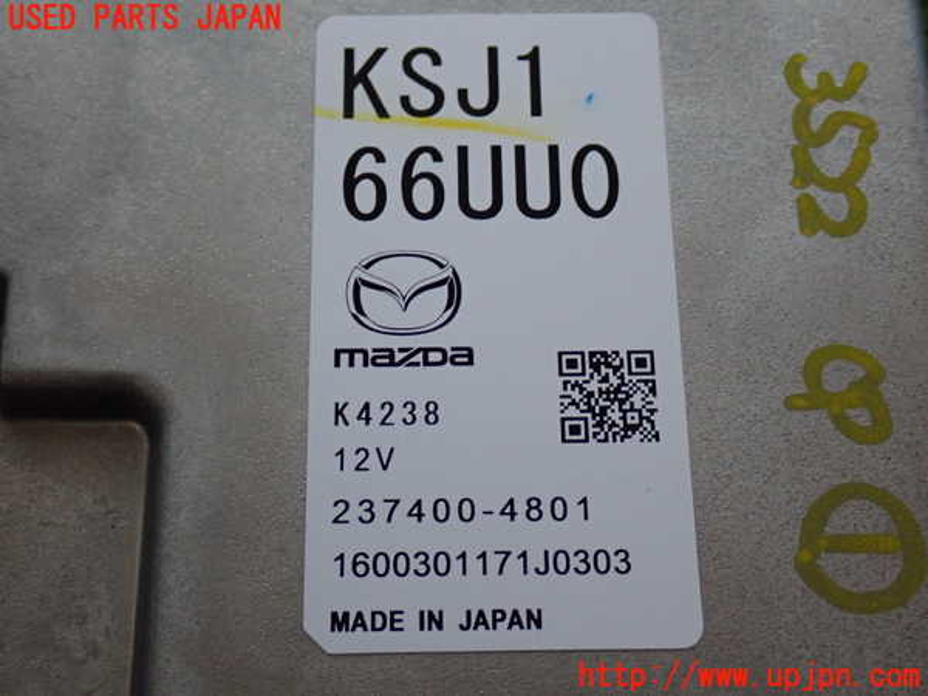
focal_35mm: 58
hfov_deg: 33.2
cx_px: 464
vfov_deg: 25.2
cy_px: 348
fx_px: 1555
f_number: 3.5
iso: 640
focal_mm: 10.35
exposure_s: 1/60
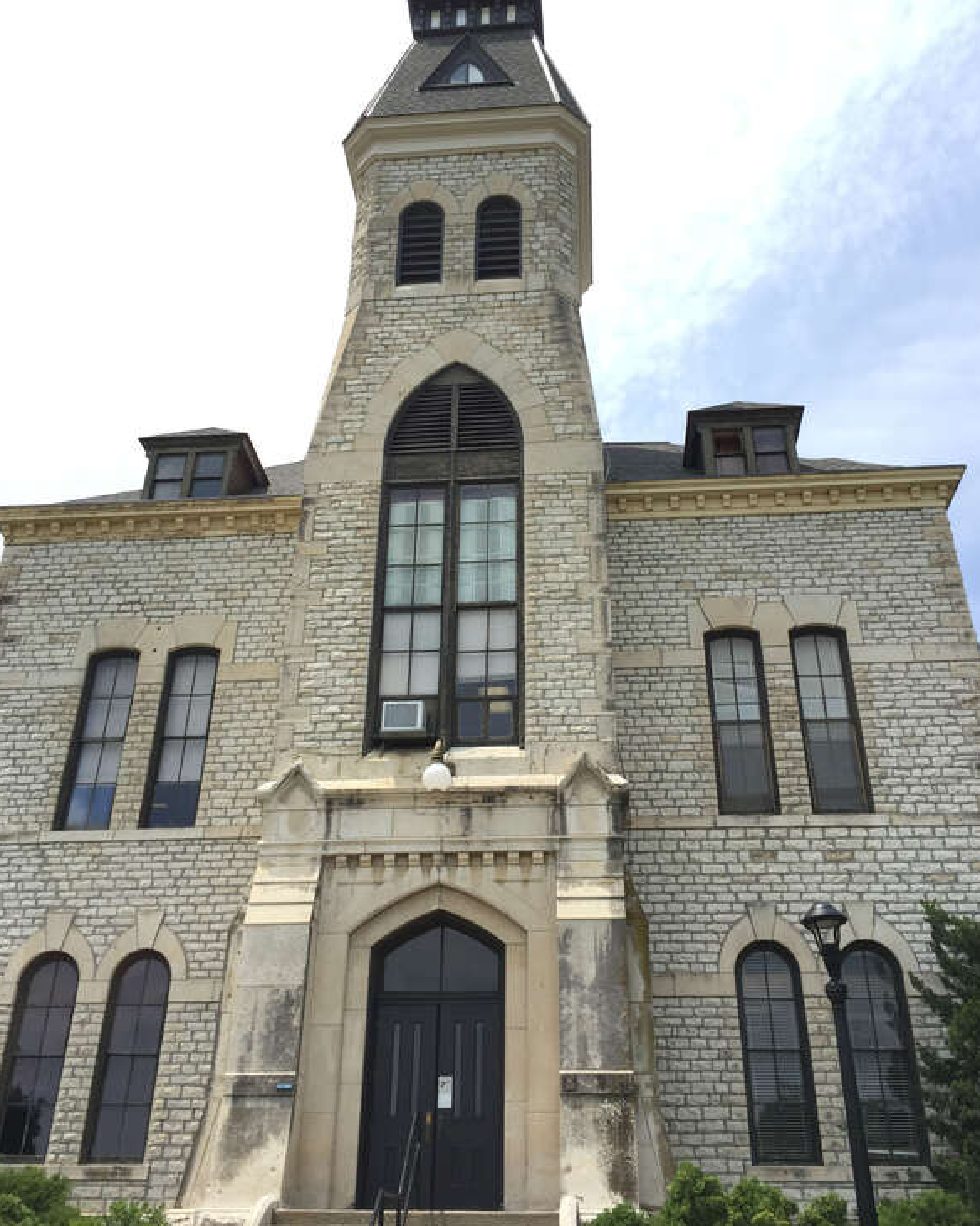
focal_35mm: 31
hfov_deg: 47.1
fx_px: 1124
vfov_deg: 57.1
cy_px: 574
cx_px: 498
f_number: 2.2
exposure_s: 1/1364
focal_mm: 4.15
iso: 32
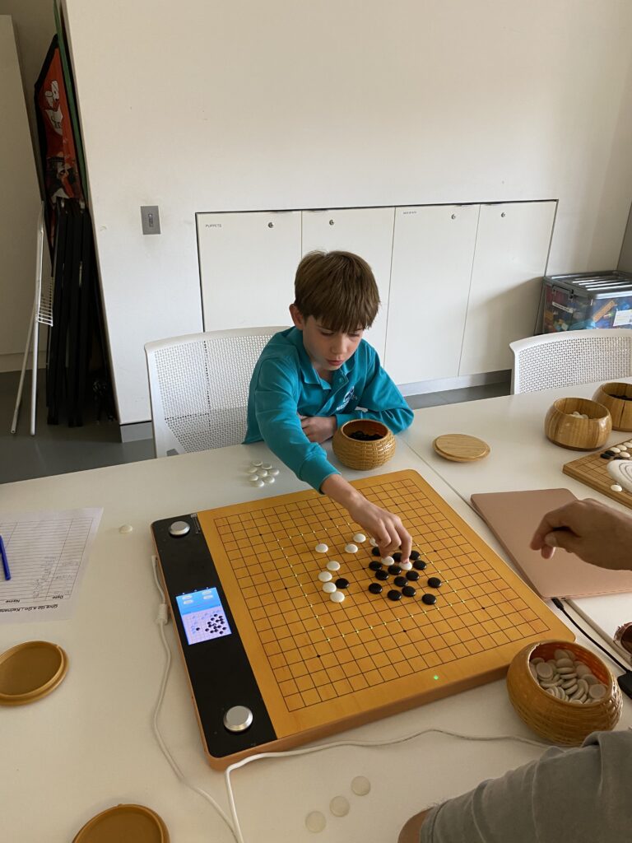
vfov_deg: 67.3
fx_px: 633
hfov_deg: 53.1
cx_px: 316
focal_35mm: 26
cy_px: 422
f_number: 1.8
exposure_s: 1/50
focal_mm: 4.25
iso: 160
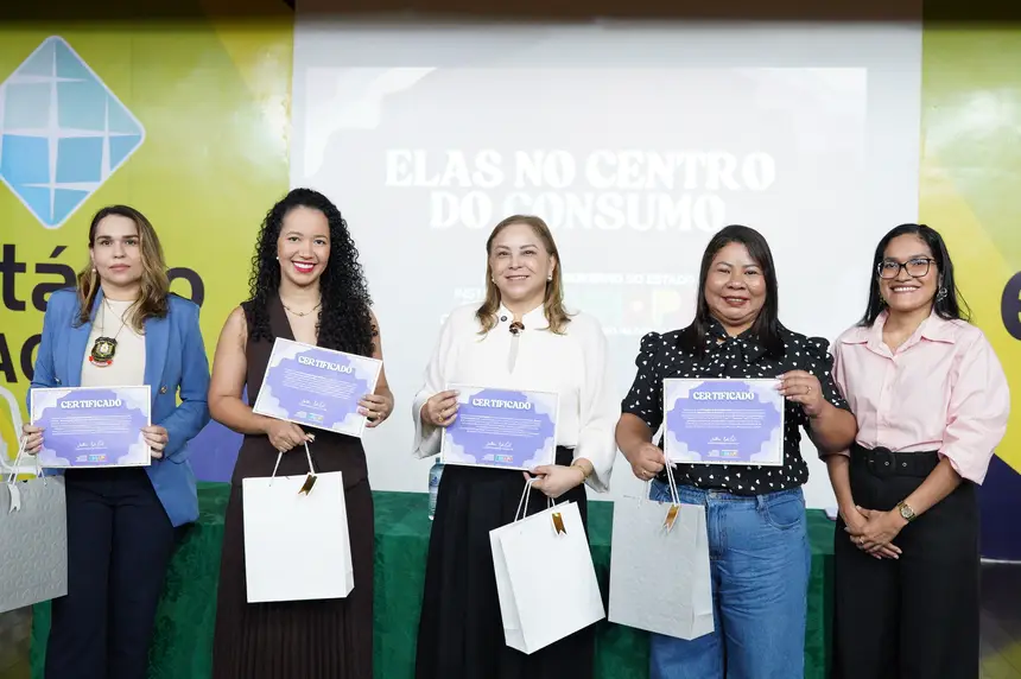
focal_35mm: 39
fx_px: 1105
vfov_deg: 34.2
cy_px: 340
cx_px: 510
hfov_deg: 49.6
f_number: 3.5
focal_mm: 26.3
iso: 3200
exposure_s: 1/160
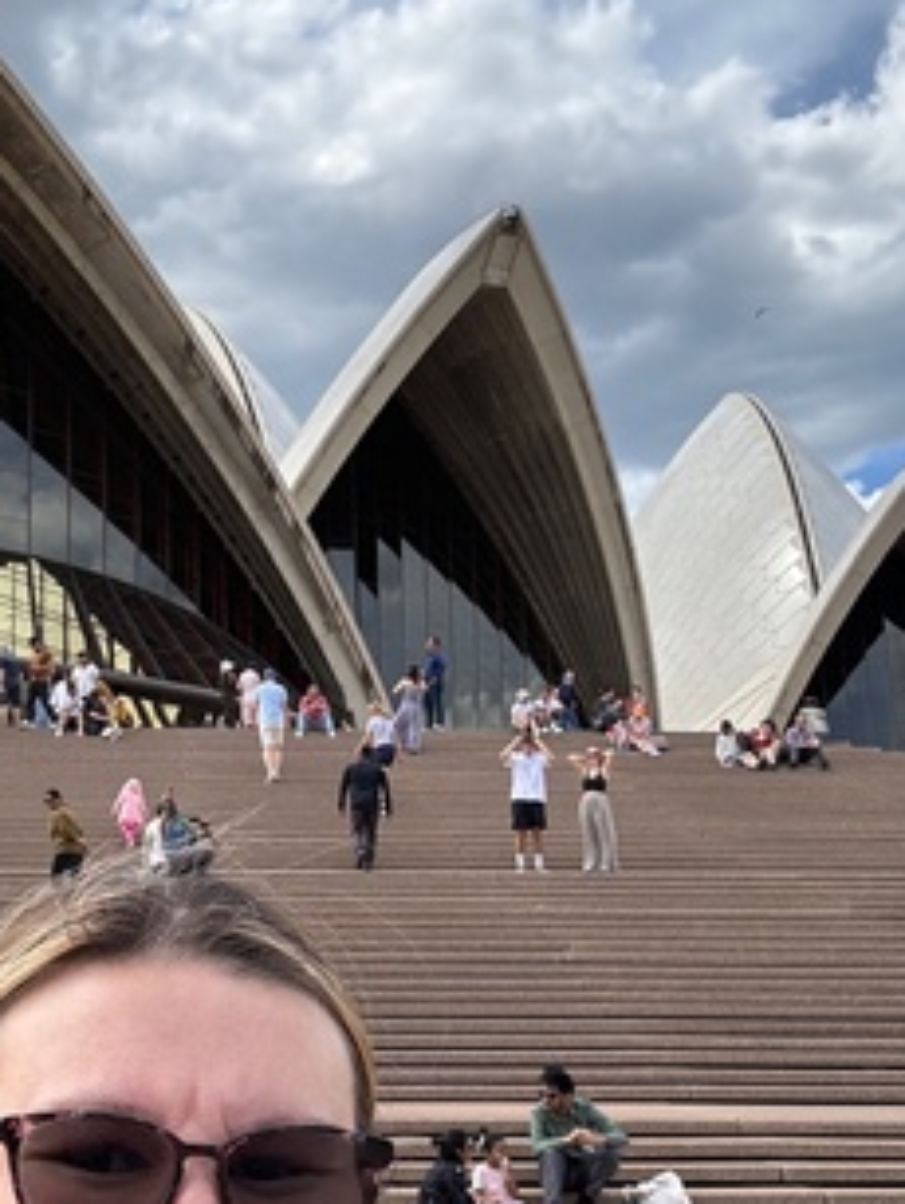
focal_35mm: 47
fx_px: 1636
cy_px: 763
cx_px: 212
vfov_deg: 40.1
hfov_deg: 30.3
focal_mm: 2.69
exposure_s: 1/684
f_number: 1.9
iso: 25
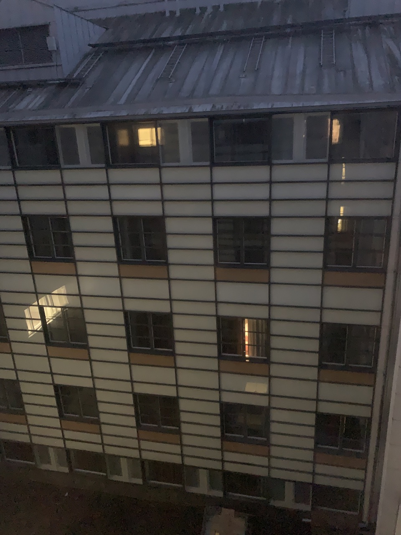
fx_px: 402
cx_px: 200
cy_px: 268
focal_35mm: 26
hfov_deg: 53.1
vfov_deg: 67.3
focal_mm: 4.25
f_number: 1.8
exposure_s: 1/4
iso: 1600
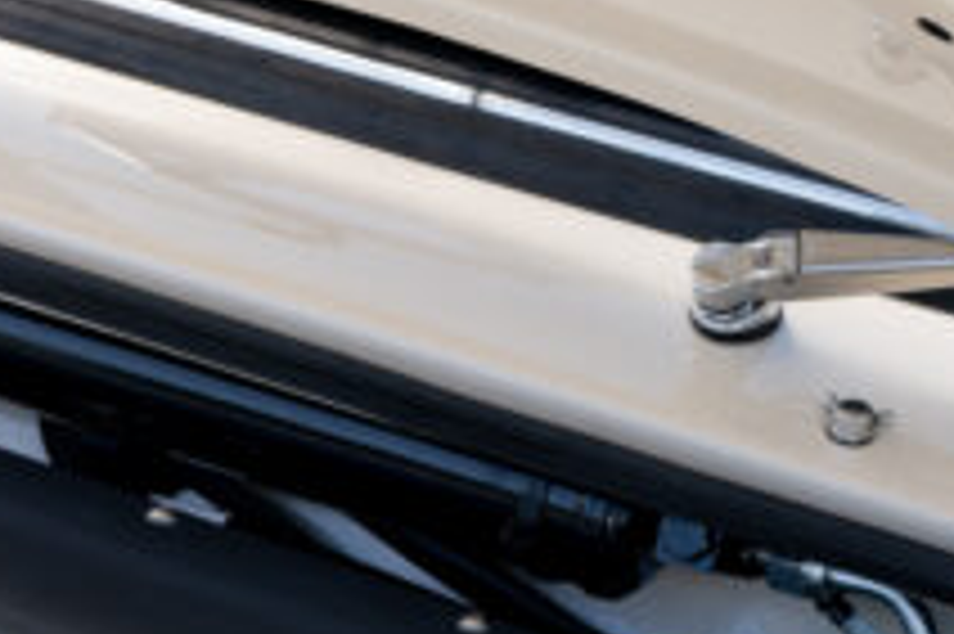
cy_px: 1140
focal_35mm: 189
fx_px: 5004
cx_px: -279
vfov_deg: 7.1
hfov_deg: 10.6
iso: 125
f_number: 6.3
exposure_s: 1/125
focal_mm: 50
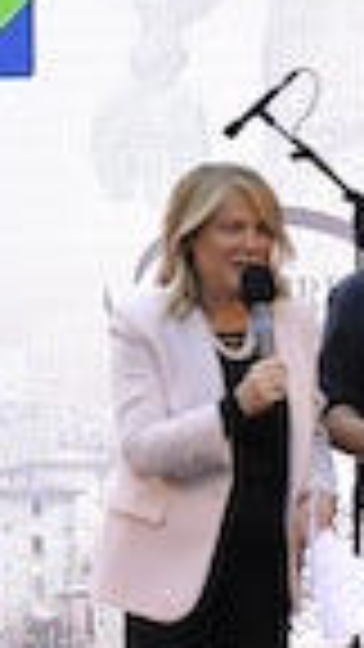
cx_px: -207
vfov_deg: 9.5
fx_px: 3895
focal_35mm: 227
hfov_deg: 5.3
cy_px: 405
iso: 250
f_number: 3.5
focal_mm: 48
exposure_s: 1/160
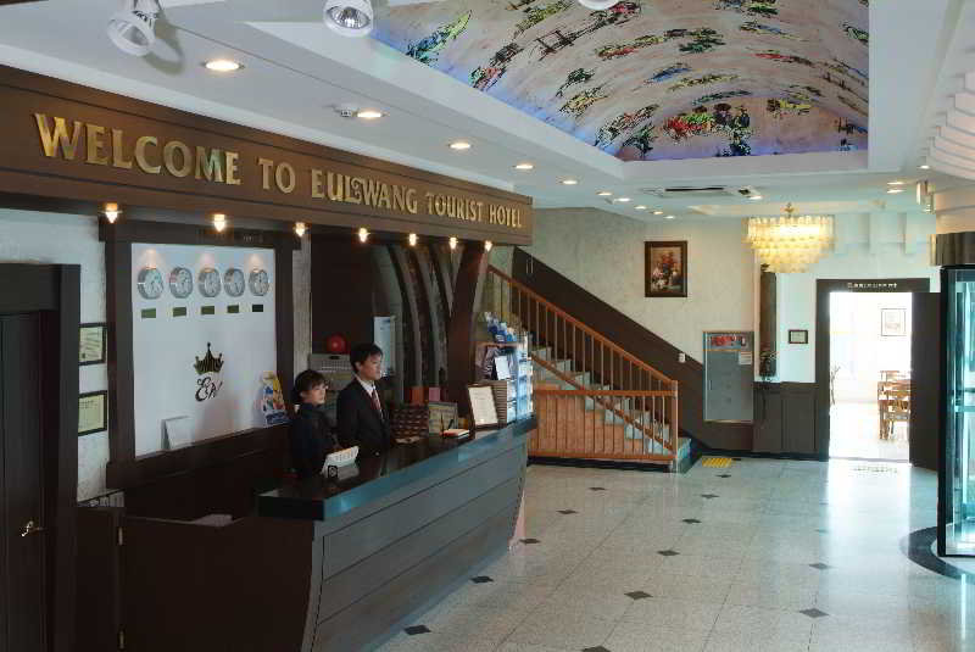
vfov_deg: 36.9
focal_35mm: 36
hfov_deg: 53.1
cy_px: 326
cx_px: 488
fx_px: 976
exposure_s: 1/1.5
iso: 100
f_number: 9.5
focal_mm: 24
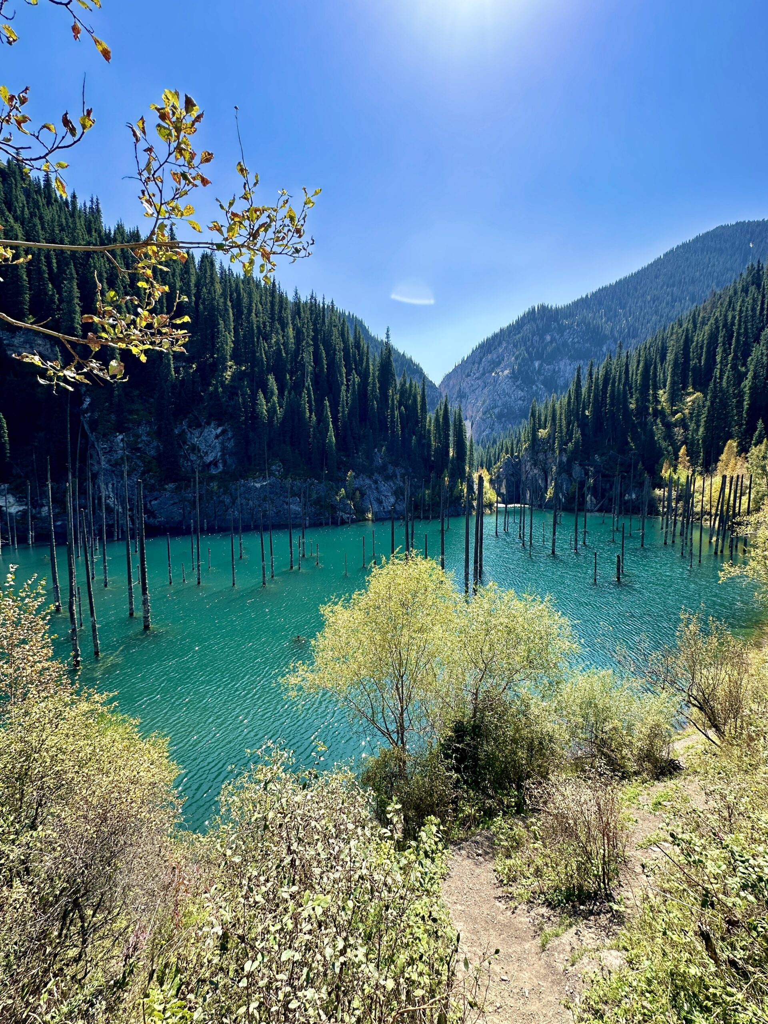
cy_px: 512
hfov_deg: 85.7
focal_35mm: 14
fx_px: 414
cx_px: 384
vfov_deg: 102.1
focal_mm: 2.22
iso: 40
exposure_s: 1/615
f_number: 2.2
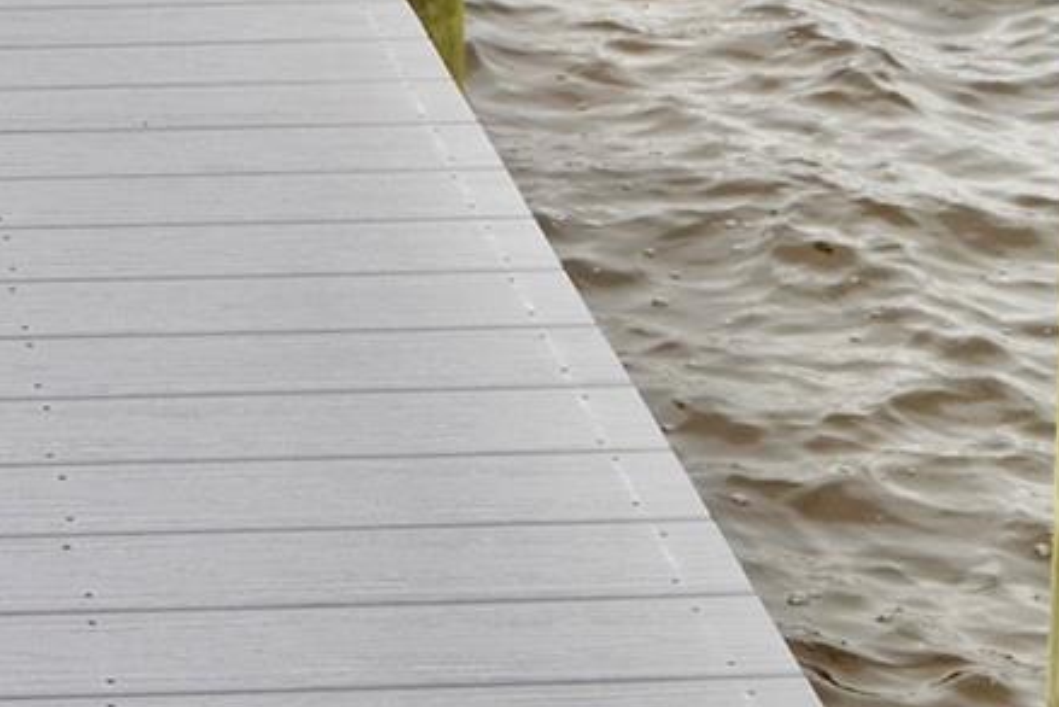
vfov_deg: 9.3
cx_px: -7
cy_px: -512
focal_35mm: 142
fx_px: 4178
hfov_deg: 14.2
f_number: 7.1
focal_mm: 26
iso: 100
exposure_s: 1/200
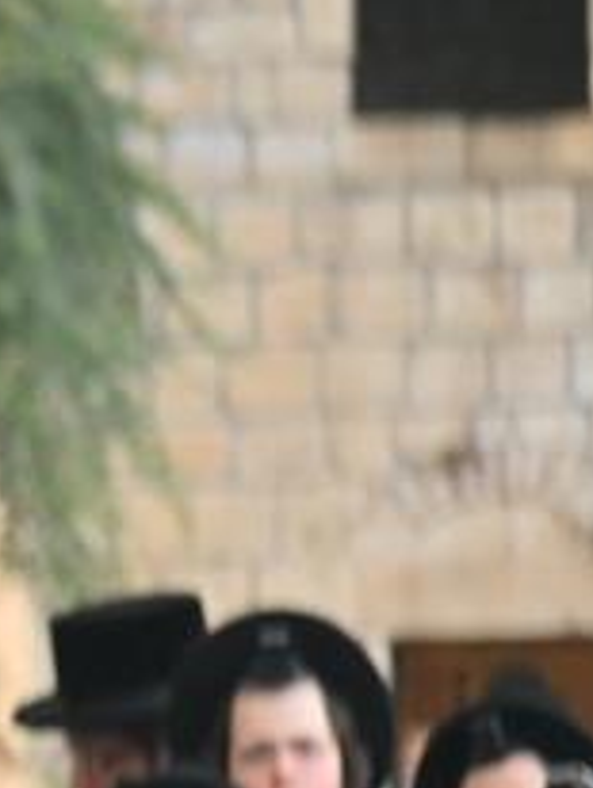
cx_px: -1163
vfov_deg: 3.4
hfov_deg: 2.6
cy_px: 1146
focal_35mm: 573
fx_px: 13061
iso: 250
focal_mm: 120
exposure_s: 1/250
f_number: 4
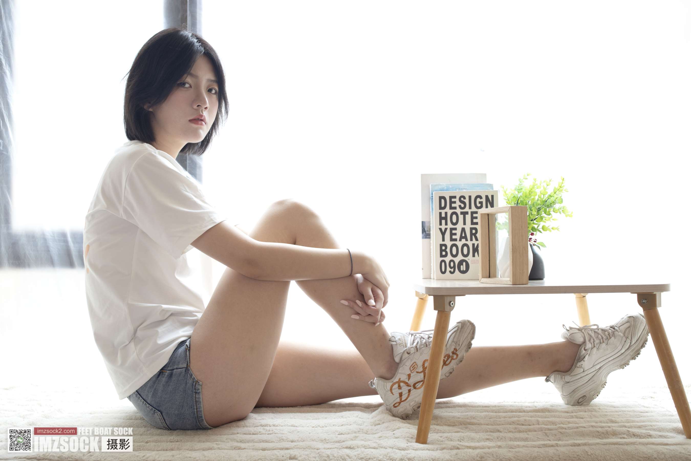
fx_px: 653
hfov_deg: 55.8
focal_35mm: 34
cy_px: 230
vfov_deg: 38.9
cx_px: 346
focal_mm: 35
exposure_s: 1/60
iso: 400
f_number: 4.5
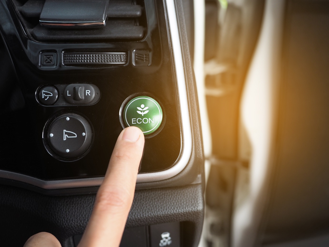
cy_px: 124
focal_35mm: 32
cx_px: 164
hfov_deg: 56.8
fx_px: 304
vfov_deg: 44.1
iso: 500
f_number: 2.8
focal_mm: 16
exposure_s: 1/125
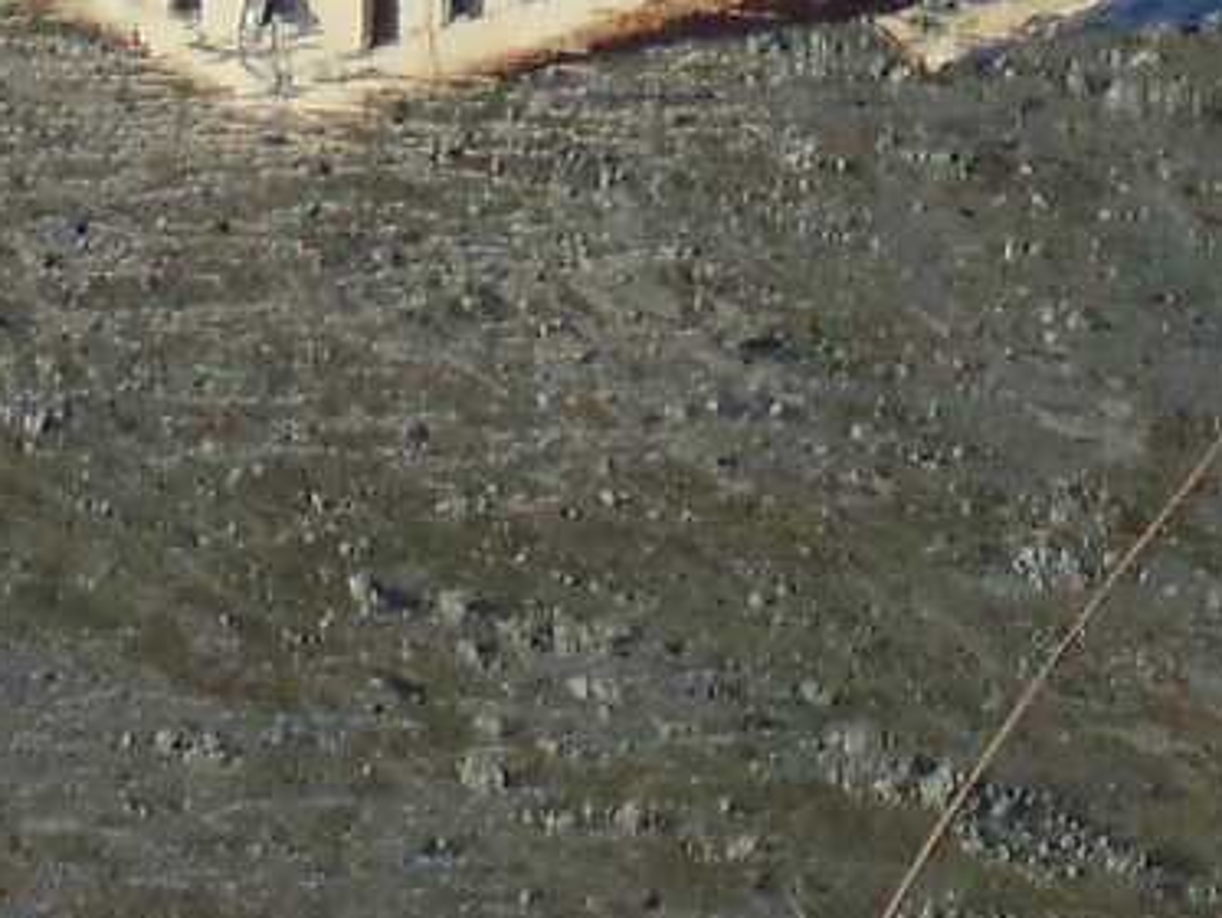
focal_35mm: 418
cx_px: 560
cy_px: -1984
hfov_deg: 4.7
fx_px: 14761
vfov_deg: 3.5
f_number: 4.1
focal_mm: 11.7
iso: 80
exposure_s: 1/200
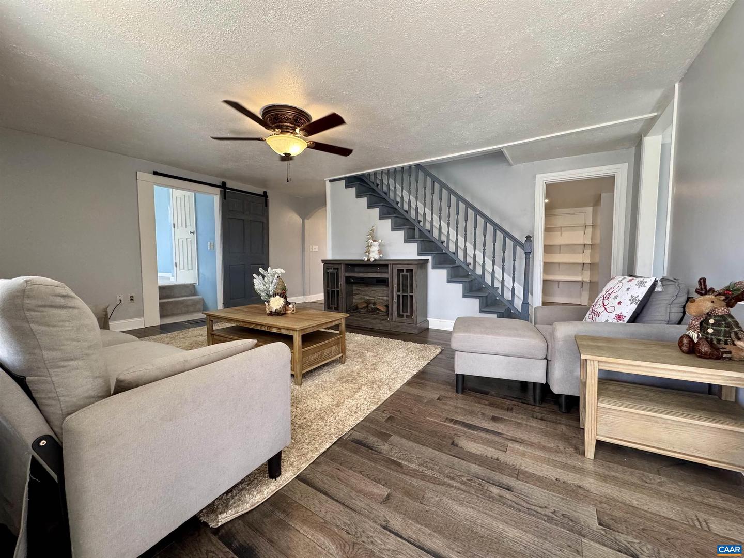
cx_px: 372
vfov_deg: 85.7
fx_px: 301
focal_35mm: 14
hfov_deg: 102.1
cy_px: 279
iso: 200
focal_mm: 2.22
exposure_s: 1/120
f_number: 2.2
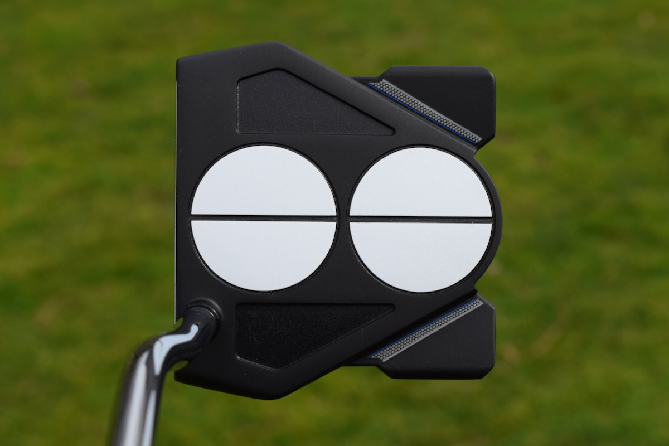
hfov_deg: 28.1
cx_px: 334
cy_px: 223
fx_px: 1338
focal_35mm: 72
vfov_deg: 18.9
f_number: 10
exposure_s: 1/400
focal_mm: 48
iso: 200
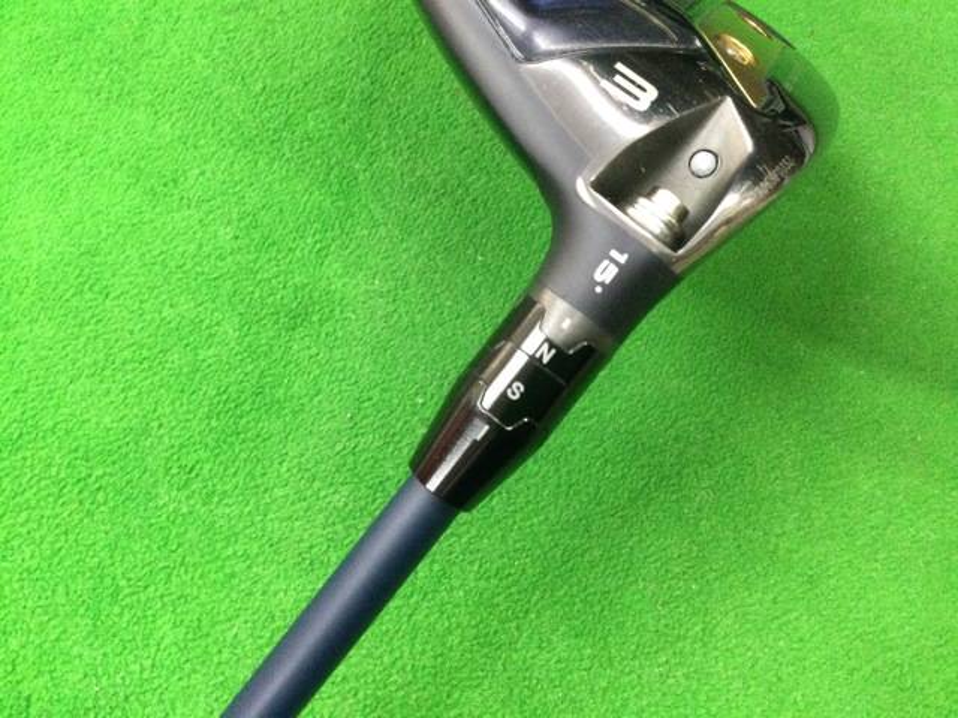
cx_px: 479
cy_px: 359
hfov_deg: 58.4
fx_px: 858
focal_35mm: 31
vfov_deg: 45.4
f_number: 2.4
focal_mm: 3.3
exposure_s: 1/30
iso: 250
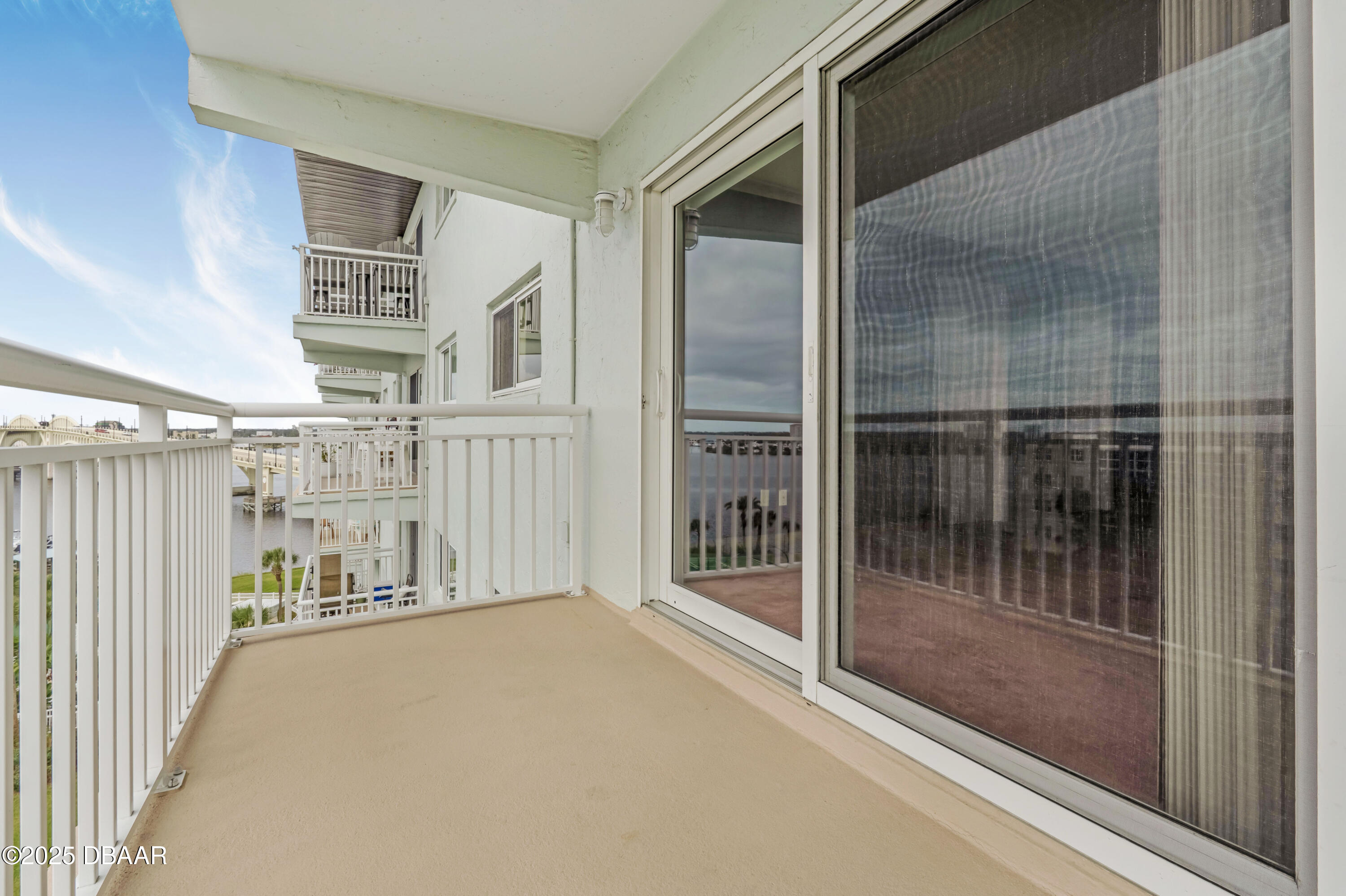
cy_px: 448
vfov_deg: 72.0
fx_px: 617
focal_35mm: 16
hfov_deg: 95.0
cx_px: 673
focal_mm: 11
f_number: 9
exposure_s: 1/4000
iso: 250
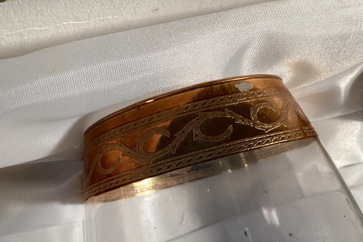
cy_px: 145
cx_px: 168
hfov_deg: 40.3
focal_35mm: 49
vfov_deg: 27.5
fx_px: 494
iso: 64
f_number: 2.4
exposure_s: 1/50
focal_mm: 3.3
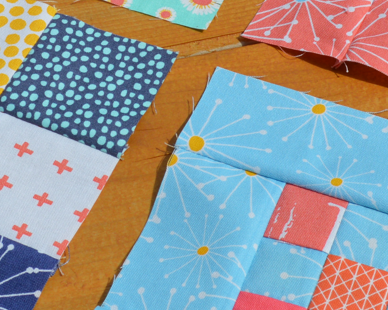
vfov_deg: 14.3
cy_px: 70
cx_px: 146
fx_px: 1229
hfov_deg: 17.9
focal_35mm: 107
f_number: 9
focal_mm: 18
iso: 100
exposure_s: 1/320
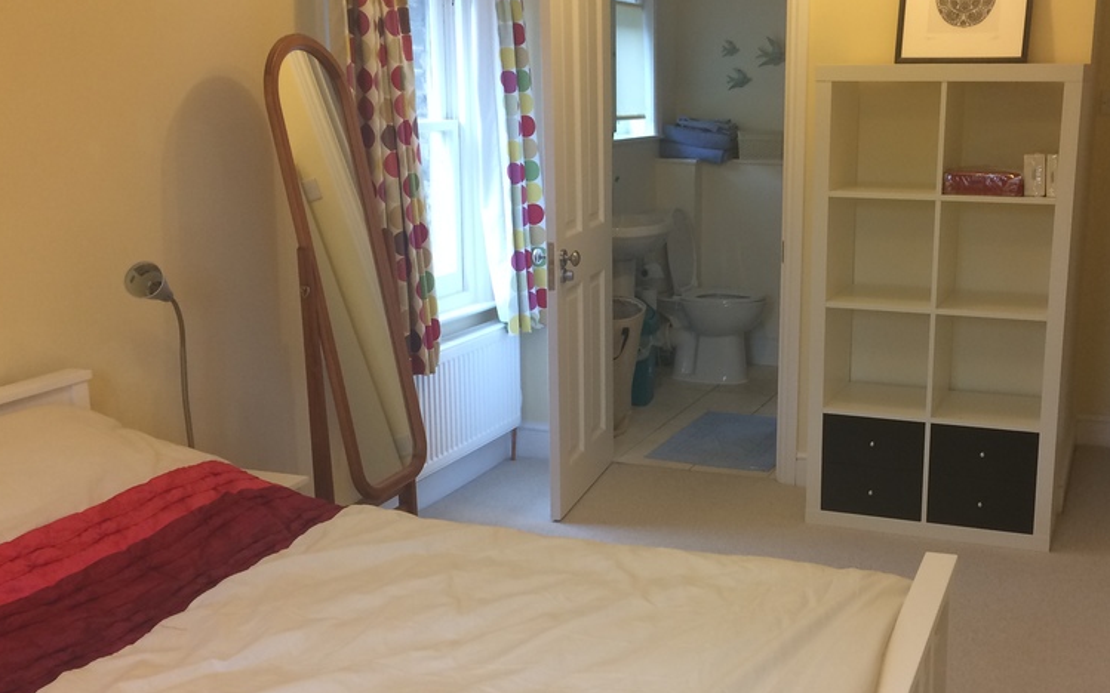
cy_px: 379
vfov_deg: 30.5
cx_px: 714
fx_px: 1270
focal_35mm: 42
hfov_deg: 46.6
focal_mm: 4.15
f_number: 2.2
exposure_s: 1/33
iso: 100
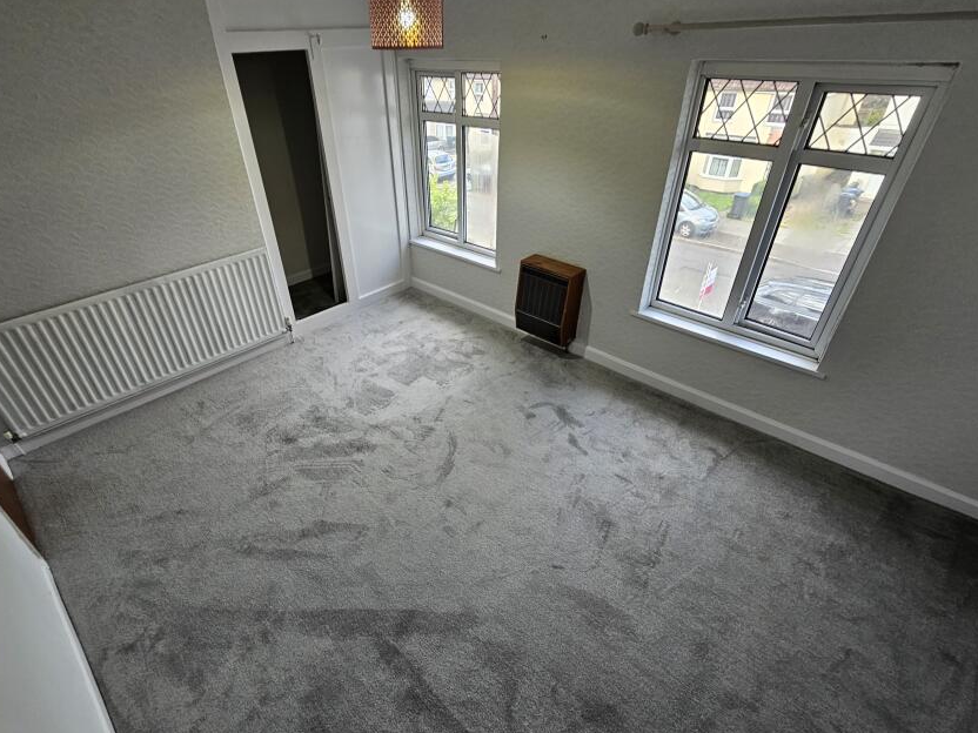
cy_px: 399
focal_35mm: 16
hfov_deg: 94.3
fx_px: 452
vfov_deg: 77.9
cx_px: 455
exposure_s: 1/71
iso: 125
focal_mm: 2.2
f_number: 2.2
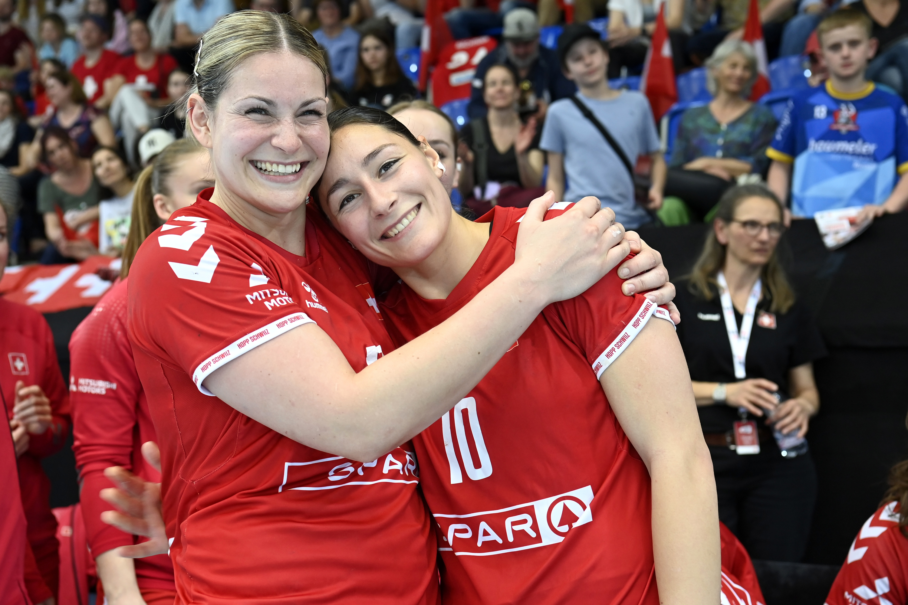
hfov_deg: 35.6
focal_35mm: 56
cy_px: 302
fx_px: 1412
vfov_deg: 24.2
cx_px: 454
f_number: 5.6
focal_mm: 56
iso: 1600
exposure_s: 1/160
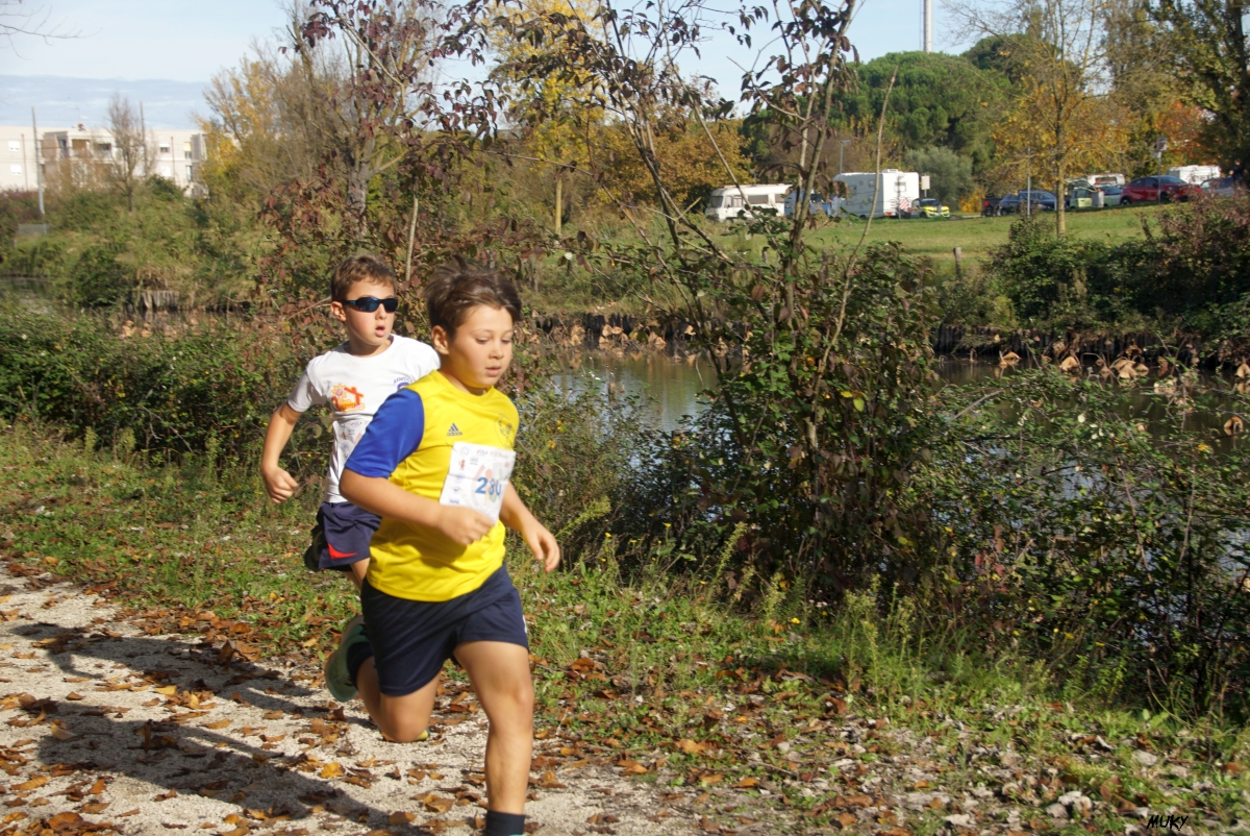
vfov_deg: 20.2
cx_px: 625
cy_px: 418
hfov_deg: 29.8
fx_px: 2345
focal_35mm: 68
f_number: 6.3
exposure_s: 1/320
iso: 100
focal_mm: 45
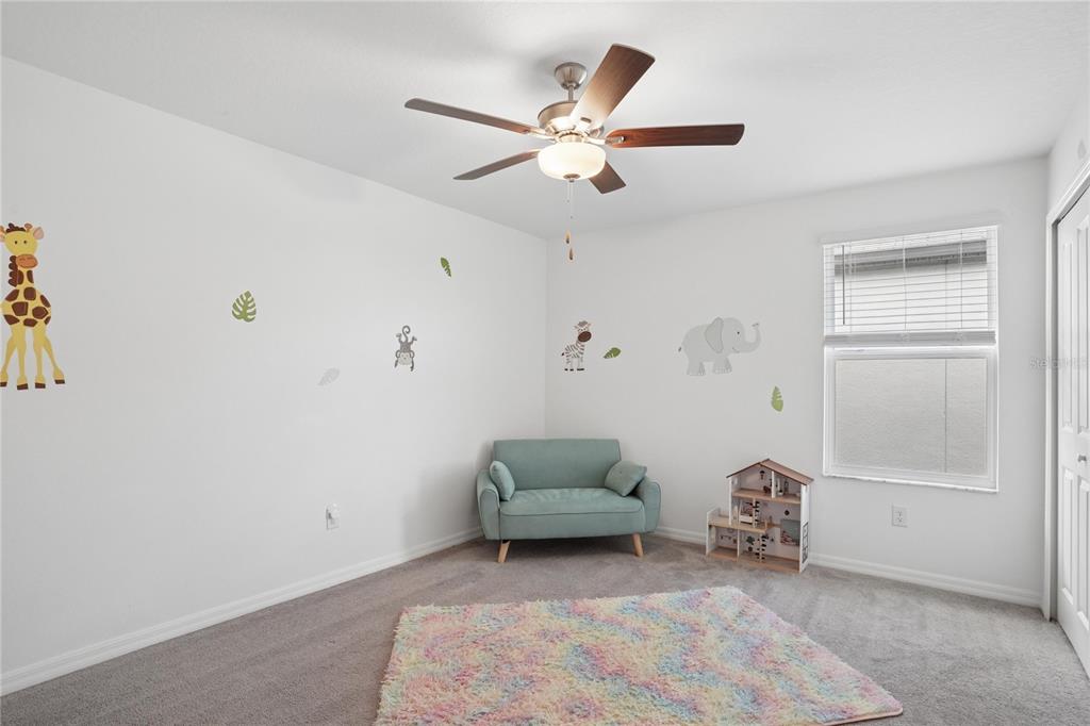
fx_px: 515
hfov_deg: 93.3
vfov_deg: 70.4
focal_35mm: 17
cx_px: 545
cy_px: 363
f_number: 8
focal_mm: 17
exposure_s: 1/15
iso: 400
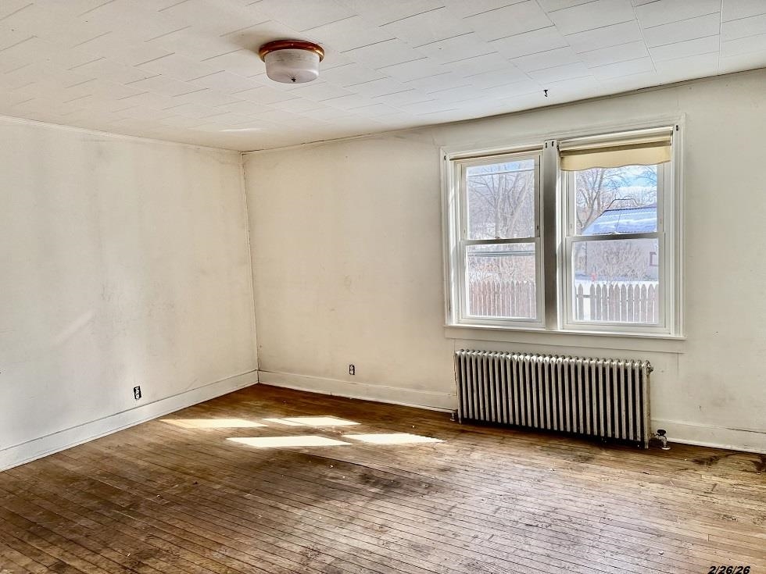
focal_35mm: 24
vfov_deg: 56.8
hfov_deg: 71.6
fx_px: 531
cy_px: 287
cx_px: 383
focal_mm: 6.76
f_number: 1.78
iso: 80
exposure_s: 1/277
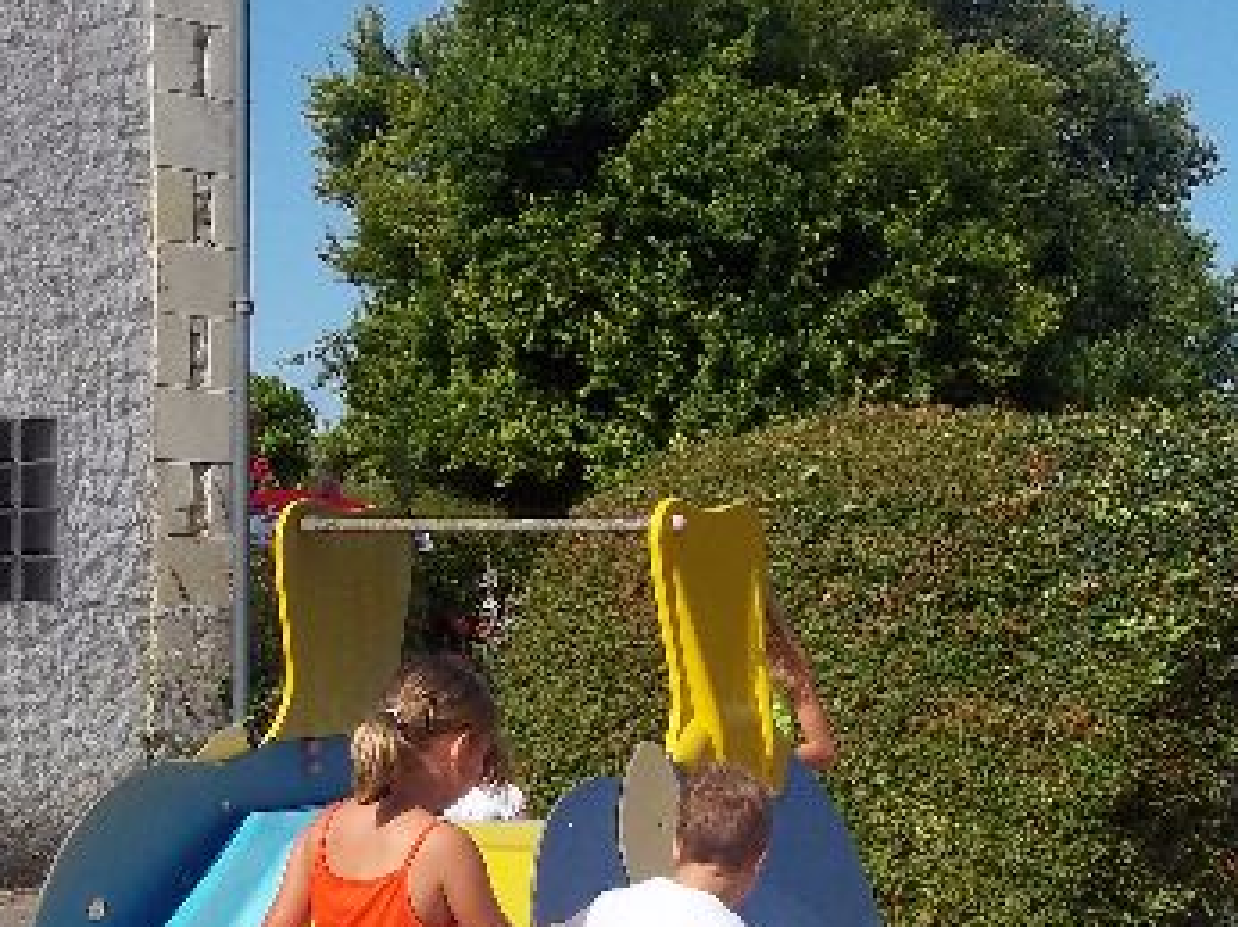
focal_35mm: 74
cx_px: 859
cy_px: 705
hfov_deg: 26.1
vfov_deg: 19.7
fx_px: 2645
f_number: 5.5
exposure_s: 1/500
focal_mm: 5.7
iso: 80
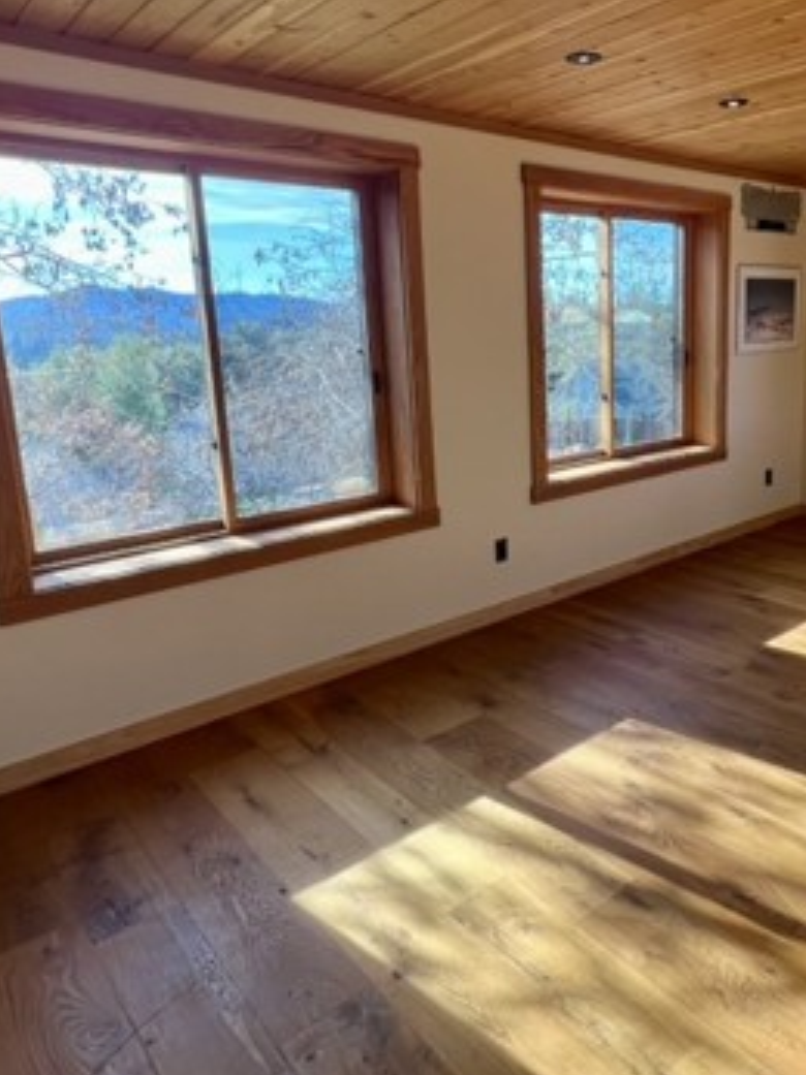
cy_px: 480
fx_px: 746
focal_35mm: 24
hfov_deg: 55.1
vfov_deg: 71.4
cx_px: 561
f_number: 1.8
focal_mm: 1.57
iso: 40
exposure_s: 1/120
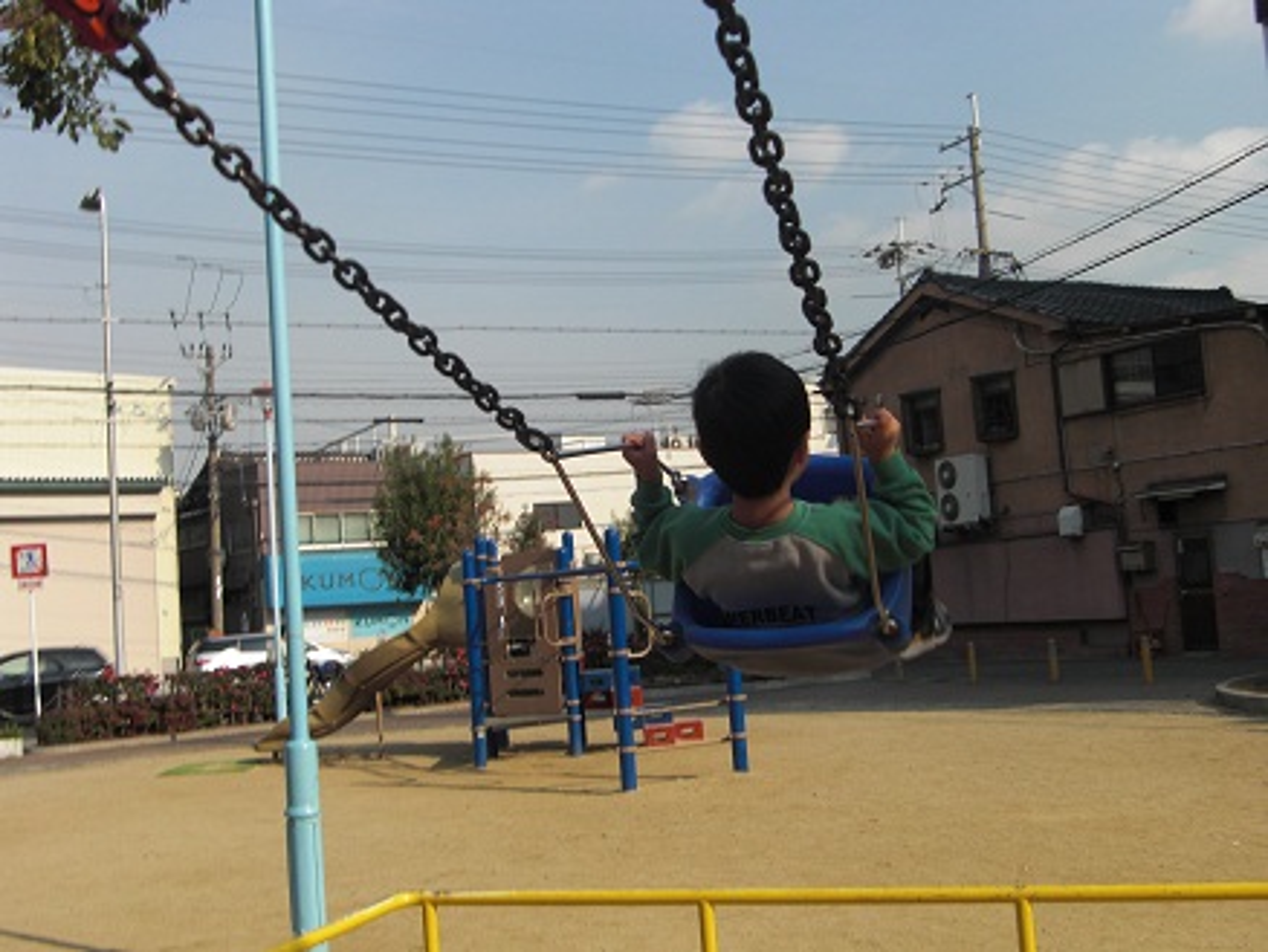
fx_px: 1429
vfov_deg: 36.9
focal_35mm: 39
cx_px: 634
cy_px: 476
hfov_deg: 47.8
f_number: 8
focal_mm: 6.9
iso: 50
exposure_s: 1/160
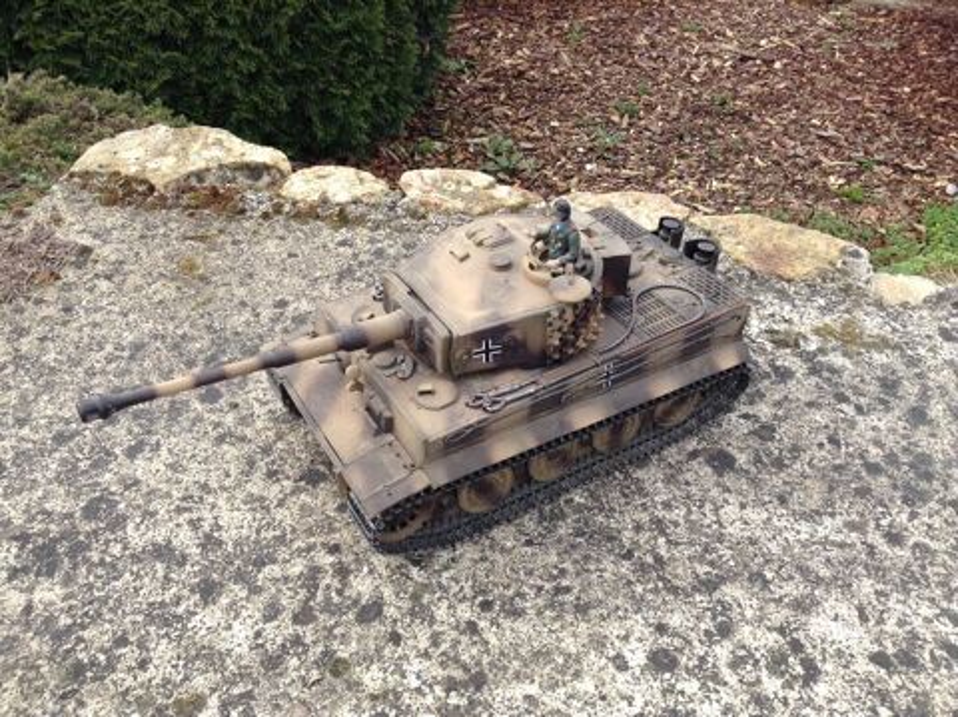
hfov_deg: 55.4
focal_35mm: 33
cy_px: 358
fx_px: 912
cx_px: 479
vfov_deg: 42.9
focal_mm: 3.3
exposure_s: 1/308
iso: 25
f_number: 2.4
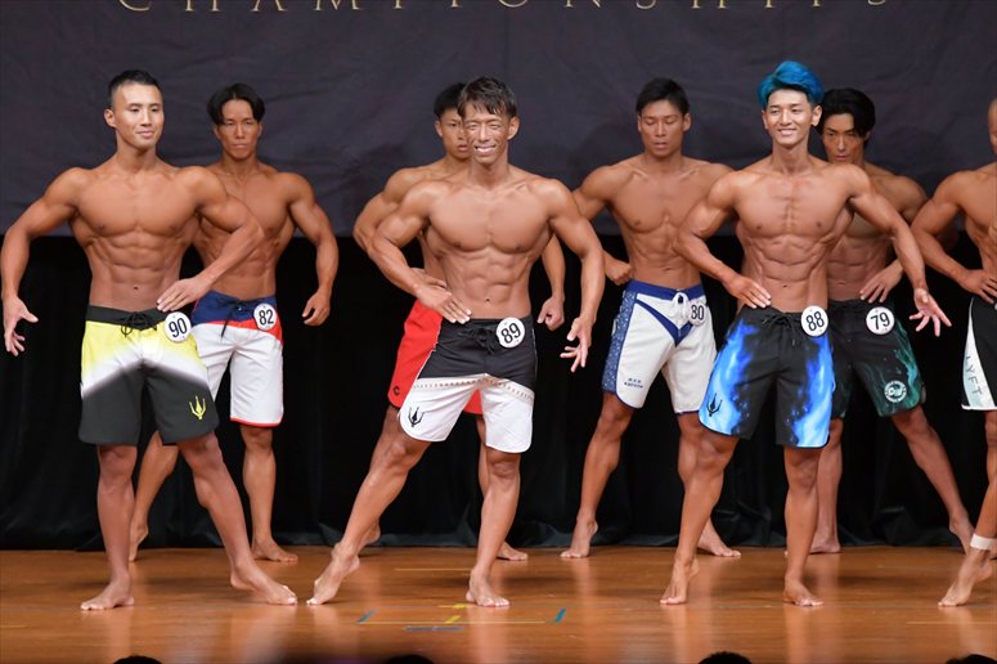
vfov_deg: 5.1
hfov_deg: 7.6
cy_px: 332
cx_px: 498
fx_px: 7474
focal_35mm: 270
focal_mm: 180
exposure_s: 1/400
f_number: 5.6
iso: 5000
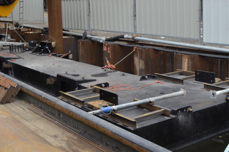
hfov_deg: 37.5
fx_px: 336
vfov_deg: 25.2
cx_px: 94
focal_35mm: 53
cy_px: 43
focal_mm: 24
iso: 200
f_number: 7.1
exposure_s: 1/200
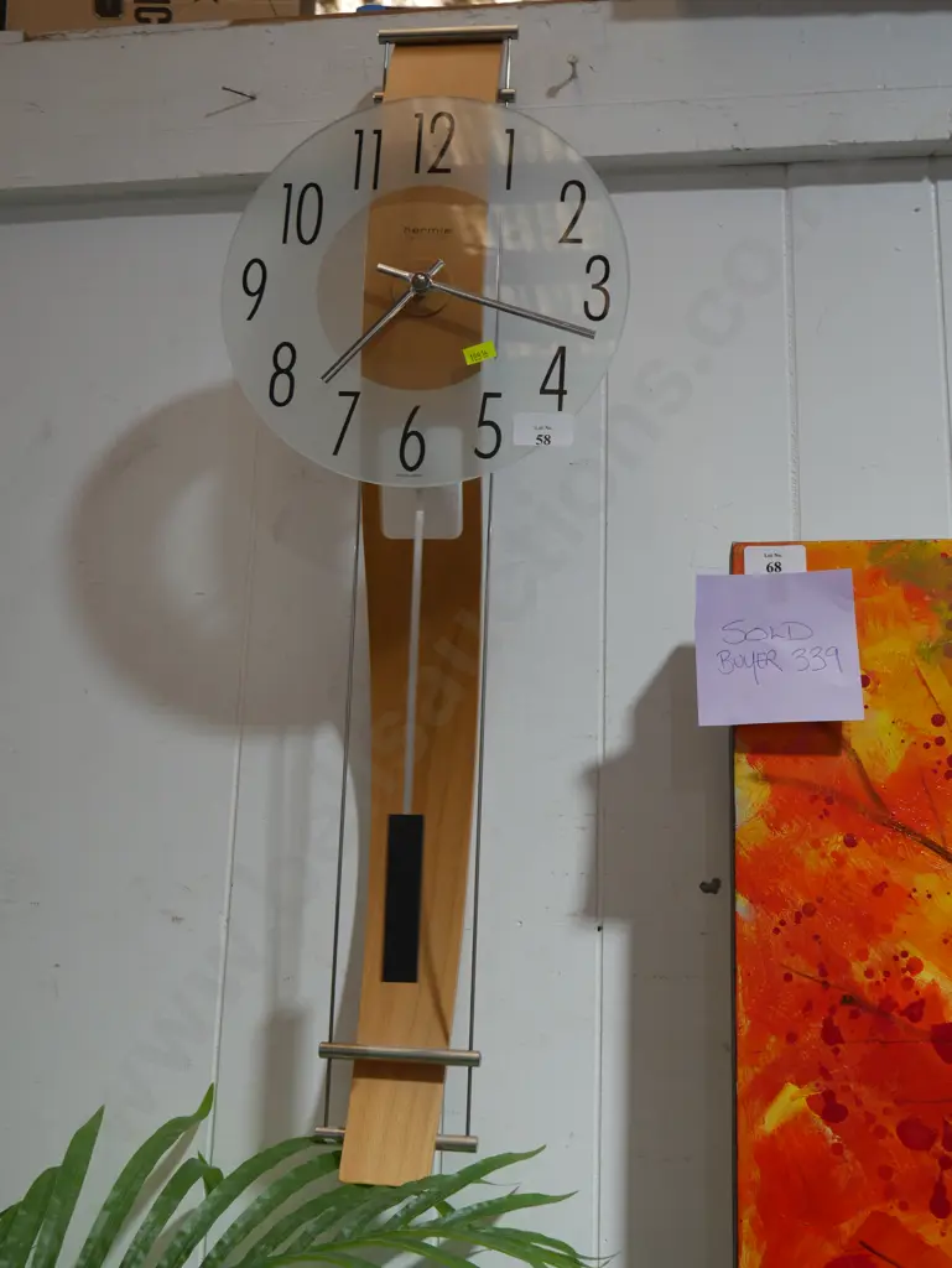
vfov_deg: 49.0
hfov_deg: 37.8
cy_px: 634
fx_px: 1392
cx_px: 476
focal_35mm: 38
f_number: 4.1
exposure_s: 1/60
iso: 250
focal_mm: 19
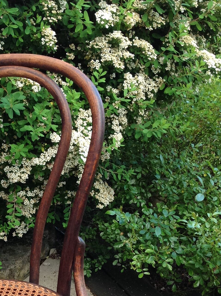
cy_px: 297
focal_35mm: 71
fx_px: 606
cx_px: 16
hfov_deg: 20.2
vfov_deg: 26.0
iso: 100
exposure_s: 1/120
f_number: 2.4
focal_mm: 4.28
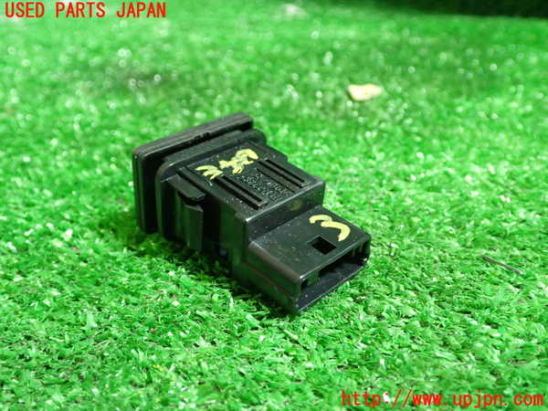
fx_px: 570
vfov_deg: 39.7
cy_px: 206
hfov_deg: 51.4
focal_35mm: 36
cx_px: 274
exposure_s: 1/40
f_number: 2.5
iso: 800
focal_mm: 6.37
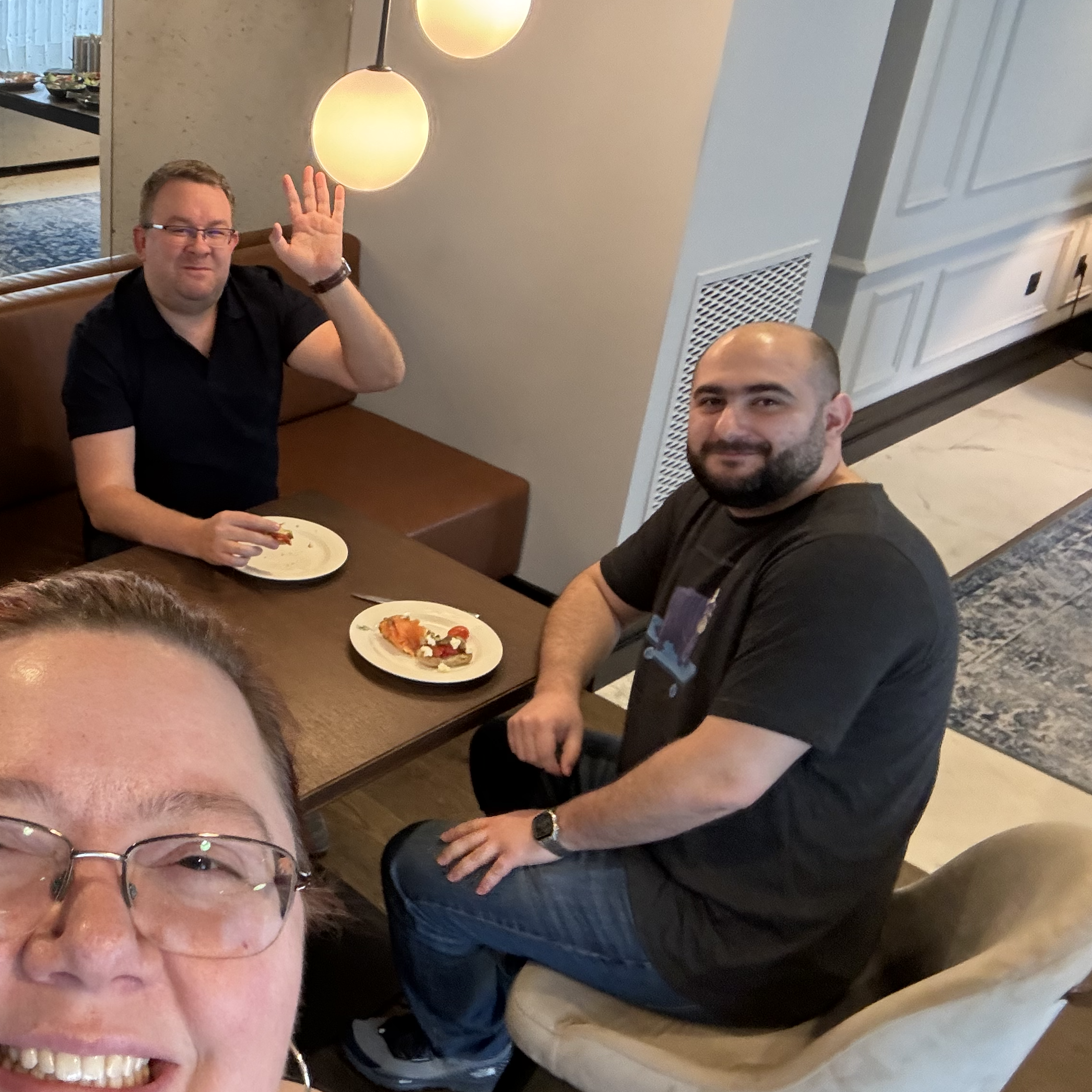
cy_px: 520
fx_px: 1285
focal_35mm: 36
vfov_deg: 46.0
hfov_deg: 43.4
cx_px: 185
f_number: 1.9
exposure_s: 1/49
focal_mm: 2.69
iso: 250
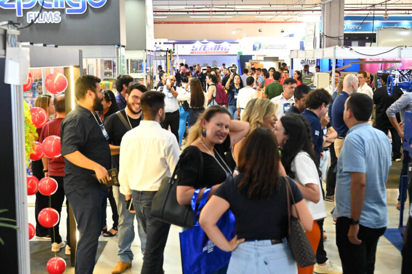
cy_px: 137
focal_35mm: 52
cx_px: 206
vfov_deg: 26.0
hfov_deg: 38.2
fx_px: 595
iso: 10000
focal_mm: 52
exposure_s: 1/200
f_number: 5.6
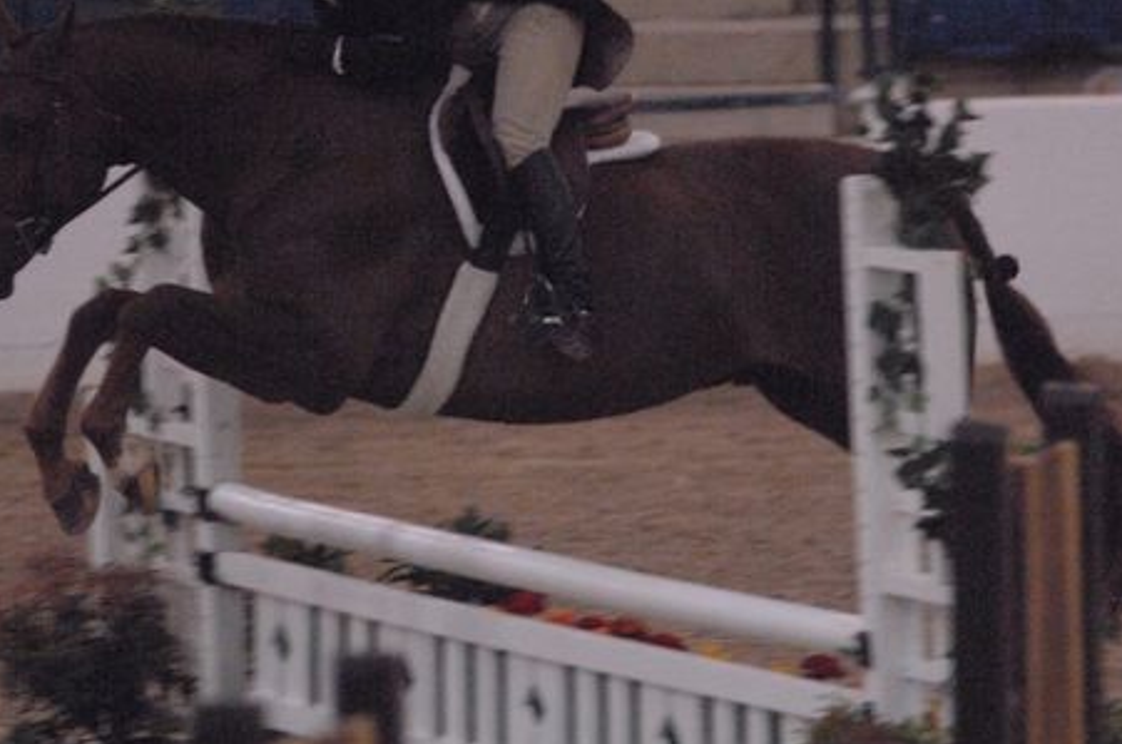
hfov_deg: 4.8
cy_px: 325
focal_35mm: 426
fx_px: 13253
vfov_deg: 3.2
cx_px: 652
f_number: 2.8
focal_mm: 200
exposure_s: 1/320
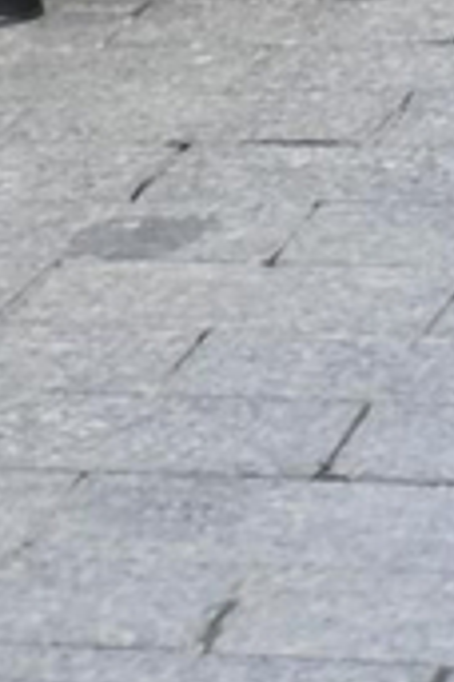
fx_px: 5978
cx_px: 1159
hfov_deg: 4.2
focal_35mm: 316
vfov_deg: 6.0
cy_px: -1416
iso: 400
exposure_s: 1/400
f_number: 4.5
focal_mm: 22.5
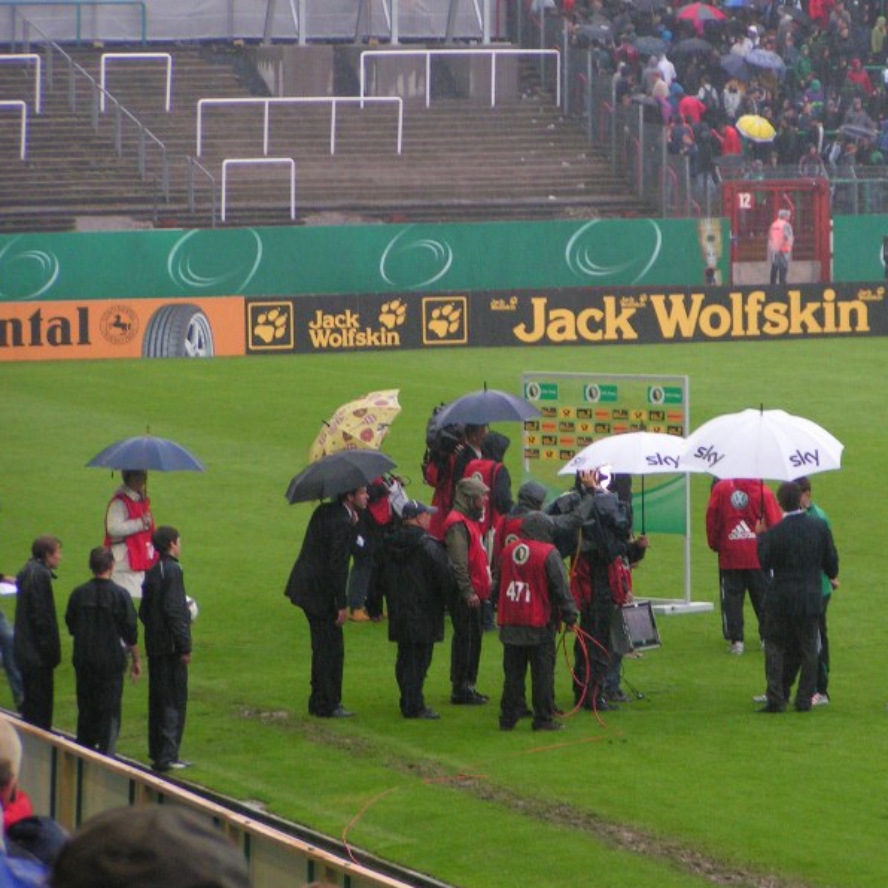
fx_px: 6472
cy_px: 444
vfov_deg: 7.8
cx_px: 584
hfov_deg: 7.8
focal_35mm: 223
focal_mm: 28.8
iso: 200
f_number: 3.5
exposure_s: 1/125
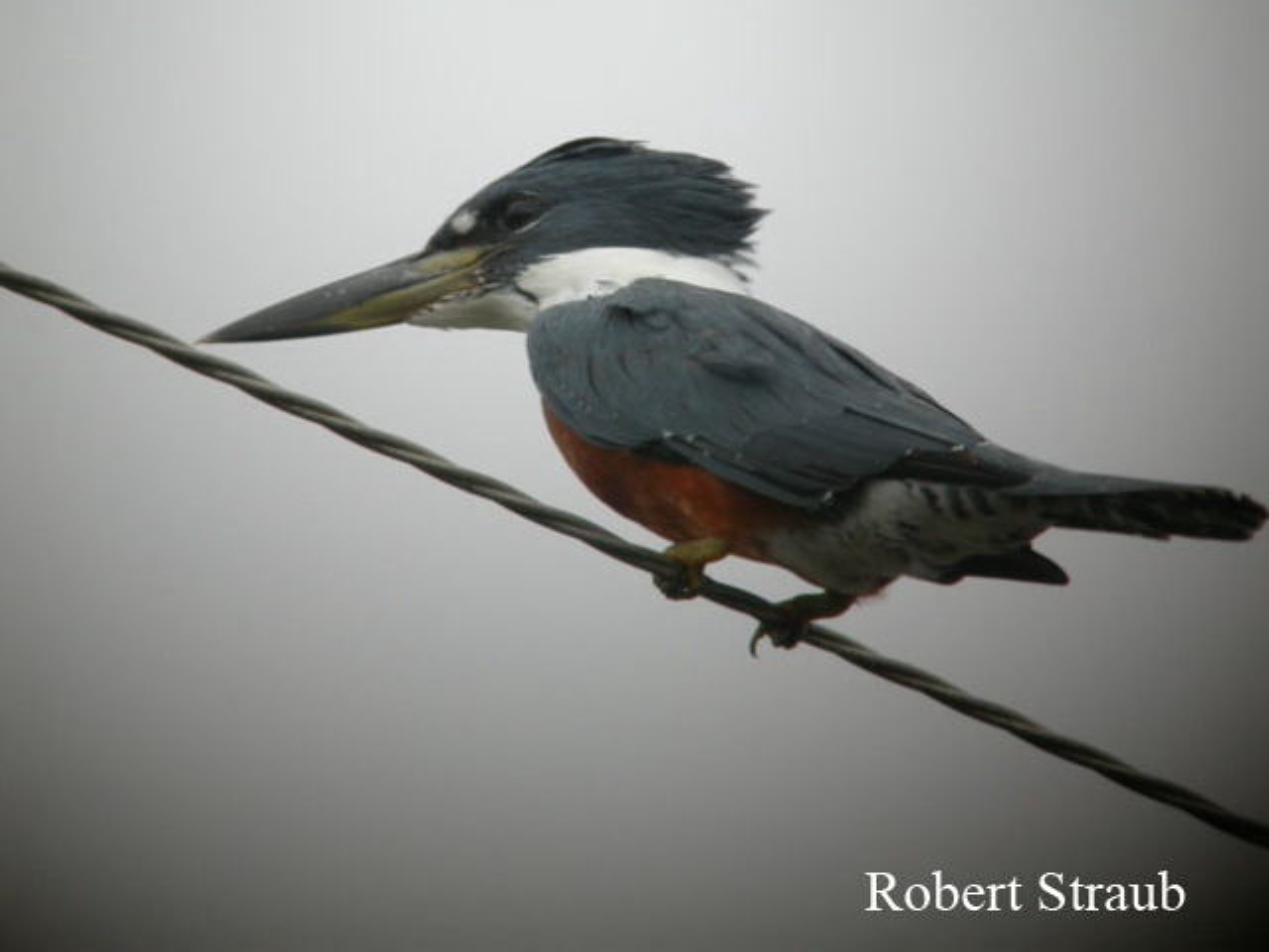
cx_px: 634
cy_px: 476
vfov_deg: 18.9
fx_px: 2859
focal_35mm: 78
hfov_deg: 25.0
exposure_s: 1/221
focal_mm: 16.2
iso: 100
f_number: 7
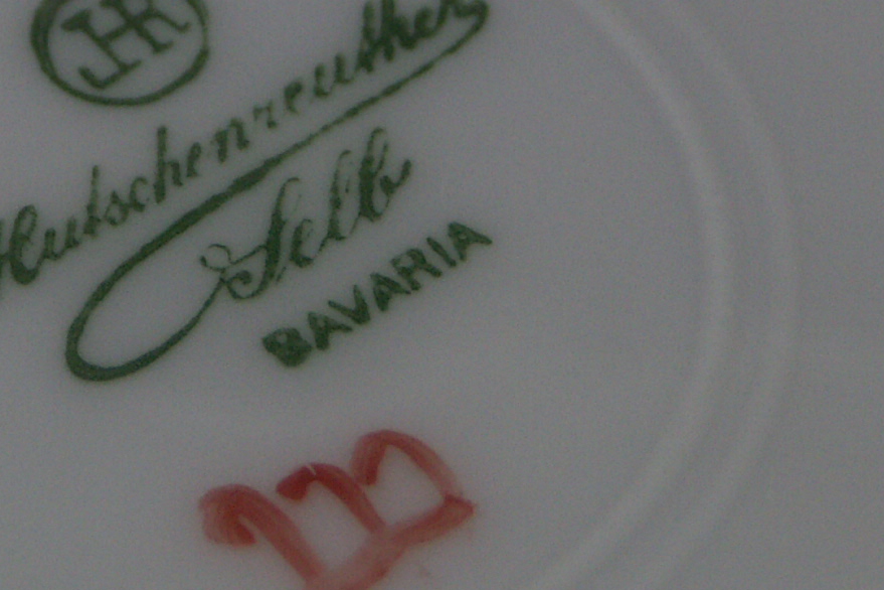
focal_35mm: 492
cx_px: 249
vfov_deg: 2.8
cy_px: 342
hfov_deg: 4.2
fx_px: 12080
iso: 100
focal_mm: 50.8
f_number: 4
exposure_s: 1/200
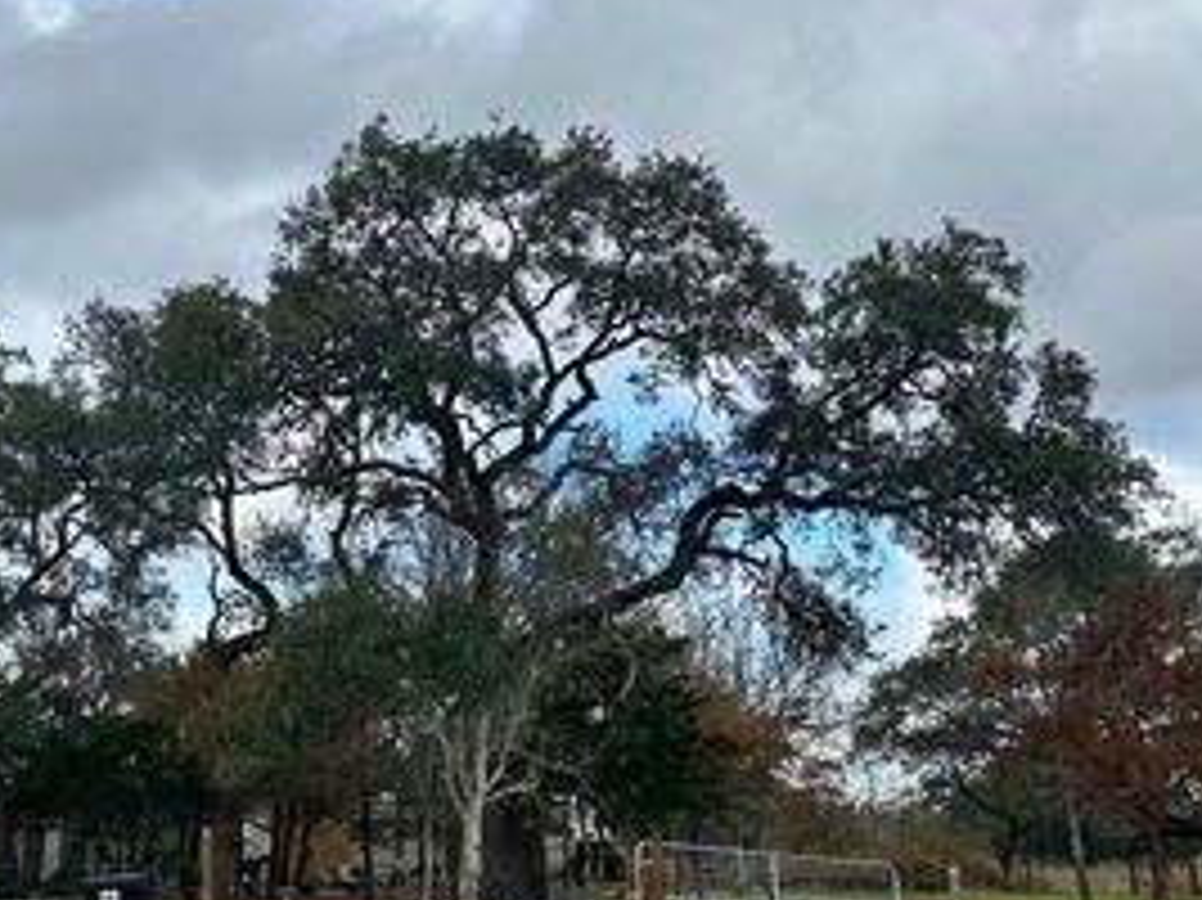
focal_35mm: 45
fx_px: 1562
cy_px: 506
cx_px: 351
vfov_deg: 32.1
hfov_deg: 41.3
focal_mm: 6.86
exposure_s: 1/4184
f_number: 1.78
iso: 80
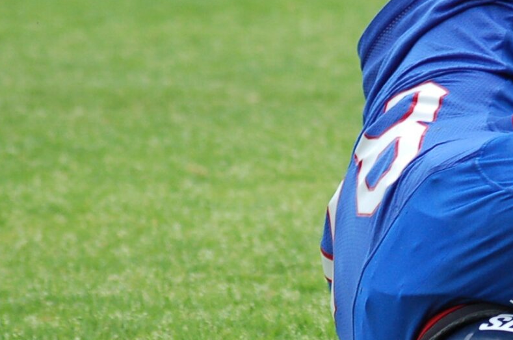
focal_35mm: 418
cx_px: 491
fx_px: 5946
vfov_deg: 3.3
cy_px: 309
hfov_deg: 4.9
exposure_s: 1/1000
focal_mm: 100
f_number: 4.2
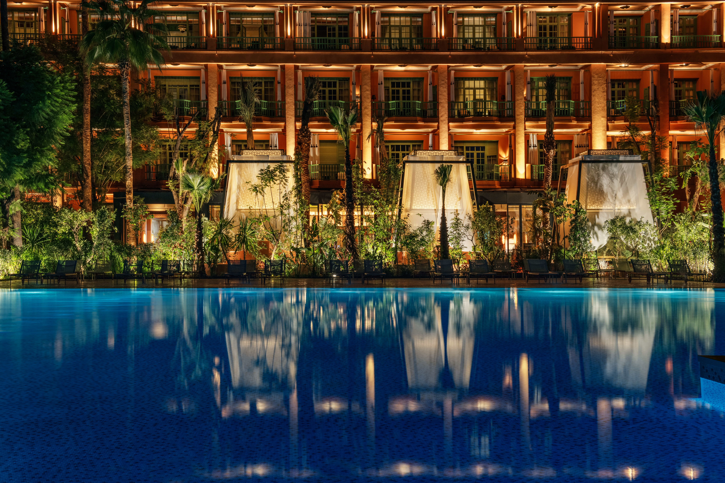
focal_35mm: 50
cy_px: 242
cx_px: 362
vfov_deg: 27.0
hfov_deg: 39.6
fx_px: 1007
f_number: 13
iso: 200
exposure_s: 2
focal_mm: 50
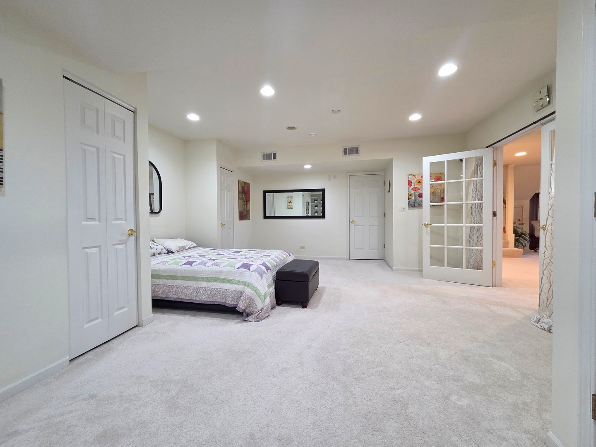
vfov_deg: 89.9
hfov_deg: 106.2
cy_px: 224
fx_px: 224
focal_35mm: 13
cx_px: 298
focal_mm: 2.2
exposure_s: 1/60
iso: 320
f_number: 2.2
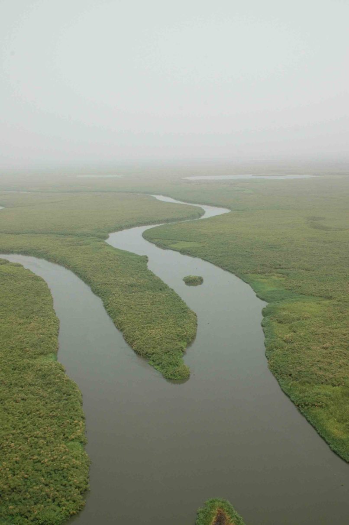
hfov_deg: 31.8
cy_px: 262
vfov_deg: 46.4
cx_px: 174
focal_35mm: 42
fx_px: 612
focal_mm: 28
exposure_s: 1/500
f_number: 11
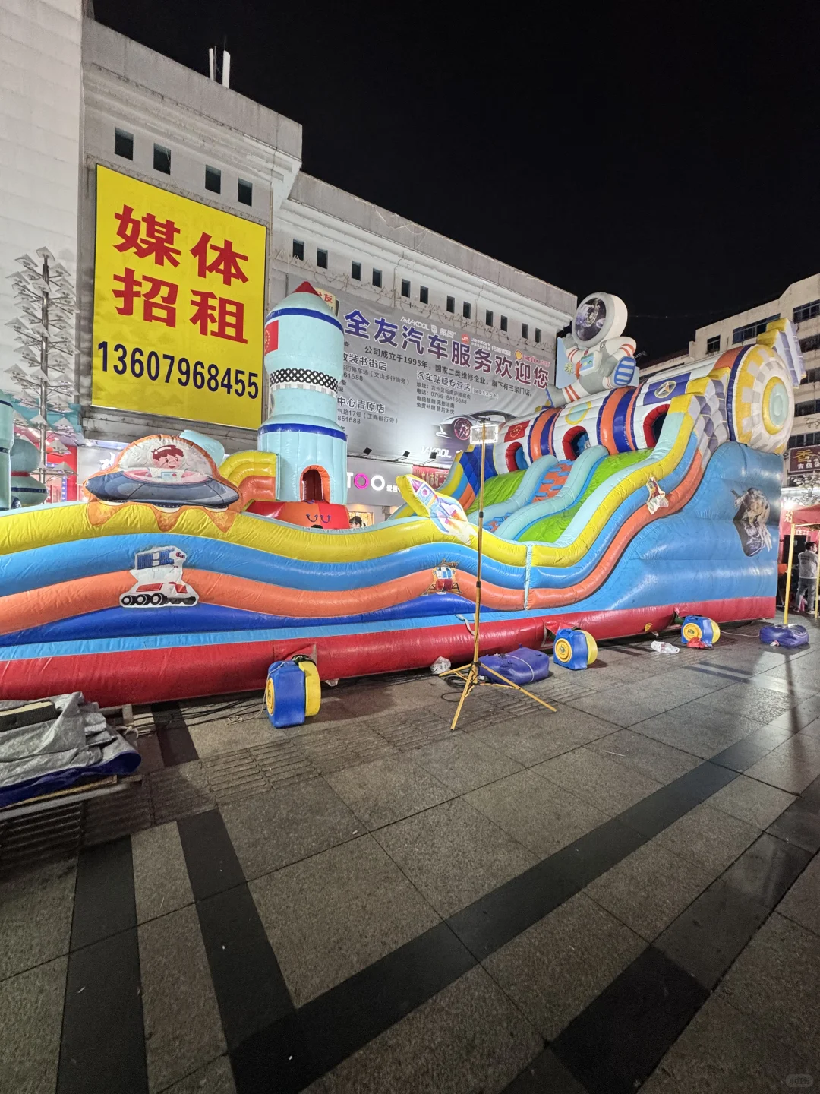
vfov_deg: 102.1
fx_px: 442
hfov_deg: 85.7
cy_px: 547
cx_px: 410
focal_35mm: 14
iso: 250
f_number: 2.2
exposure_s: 1/50
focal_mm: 2.22
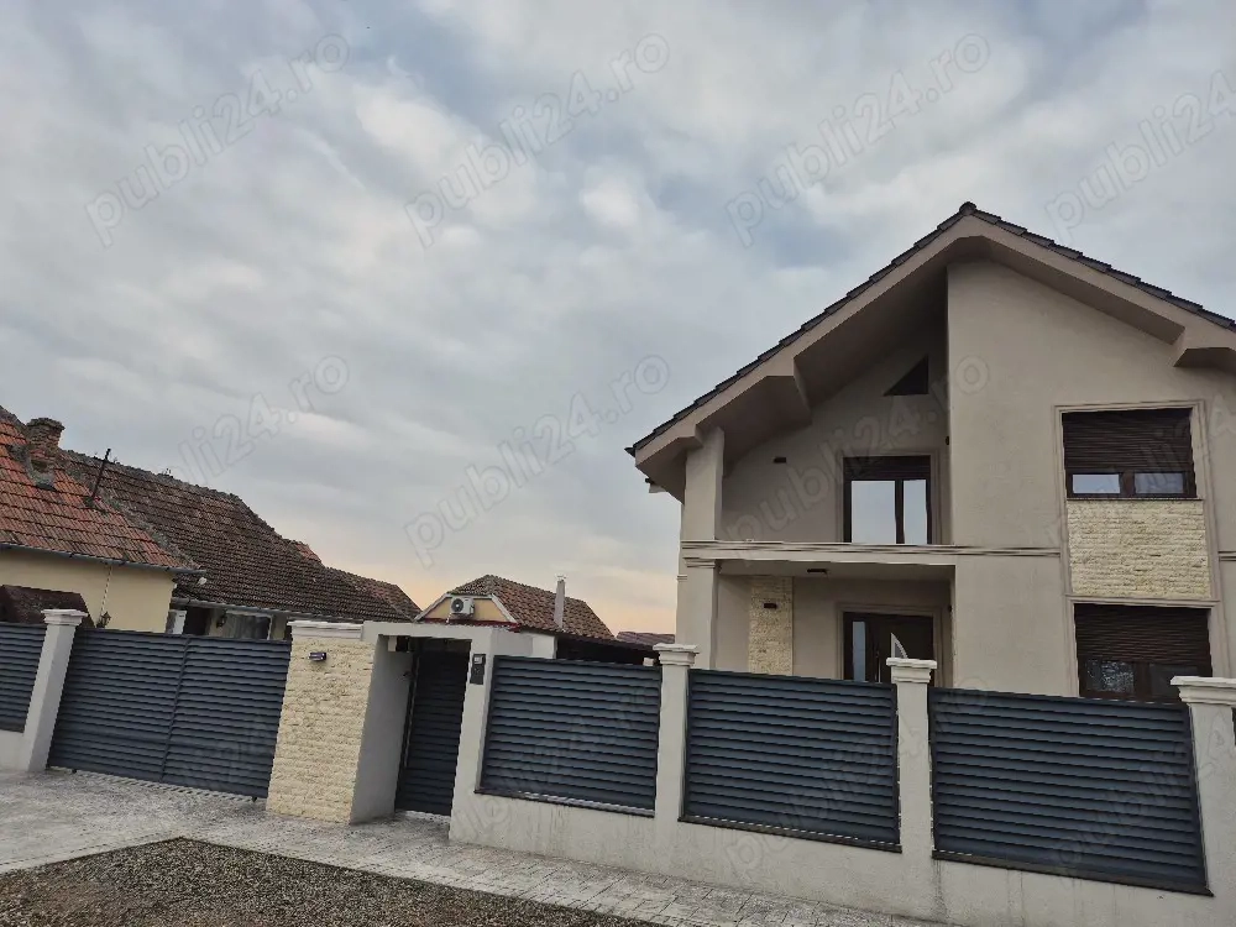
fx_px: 821
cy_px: 464
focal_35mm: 23
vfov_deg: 58.9
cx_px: 618
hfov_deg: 73.9
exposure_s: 1/370
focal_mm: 5.4
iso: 25
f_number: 1.8
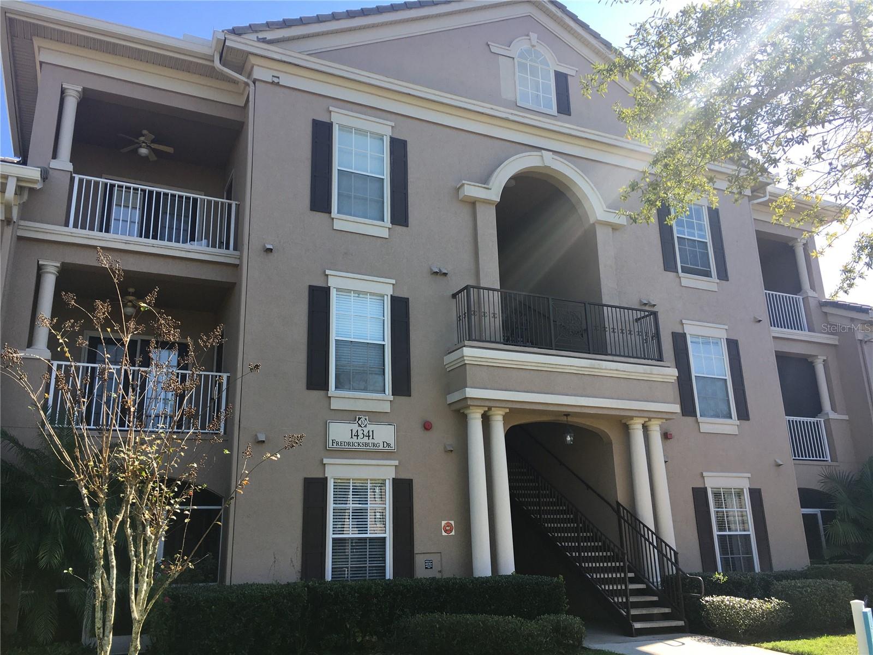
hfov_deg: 61.7
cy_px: 328
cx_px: 436
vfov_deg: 48.2
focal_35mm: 29
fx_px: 731
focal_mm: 4.15
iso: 25
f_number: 2.2
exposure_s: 1/519
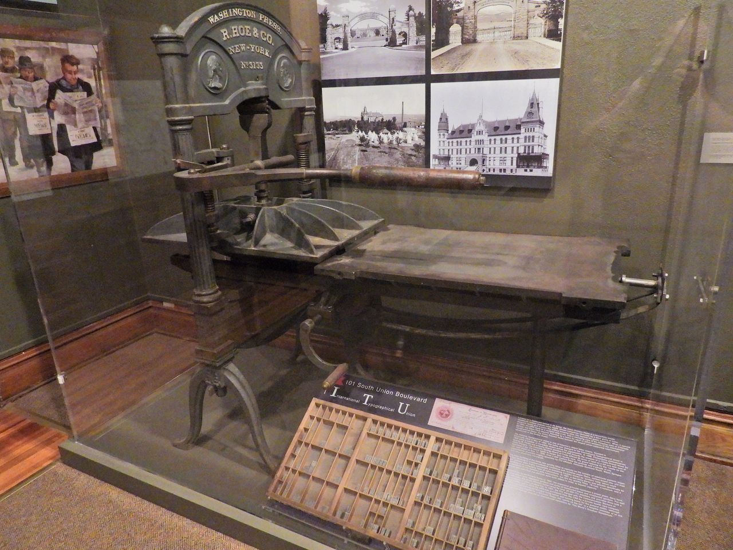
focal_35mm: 24
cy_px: 275
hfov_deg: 71.6
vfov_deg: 56.8
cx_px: 366
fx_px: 508
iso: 1100
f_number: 2.8
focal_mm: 4.3
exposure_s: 1/30
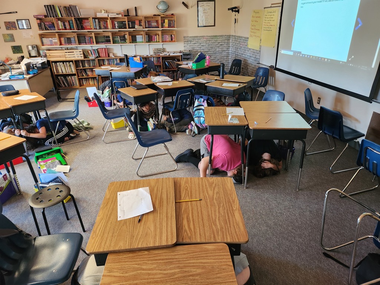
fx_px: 252
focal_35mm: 23
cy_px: 142
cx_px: 190
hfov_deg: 73.9
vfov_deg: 58.9
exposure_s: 1/60
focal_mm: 5.4
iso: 640
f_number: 1.8
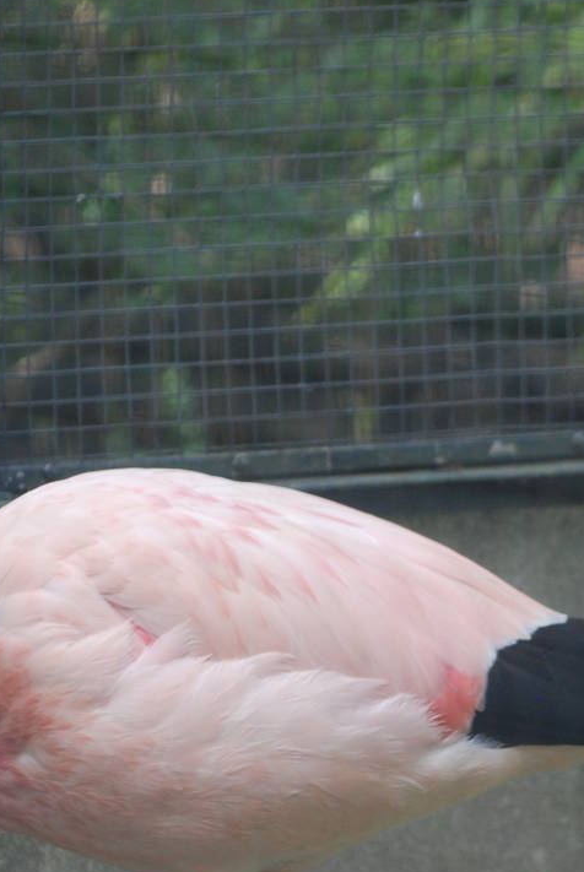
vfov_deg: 4.1
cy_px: 752
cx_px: 251
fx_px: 12276
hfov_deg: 2.7
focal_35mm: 506
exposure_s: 1/320
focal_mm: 150
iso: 400
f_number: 4.5
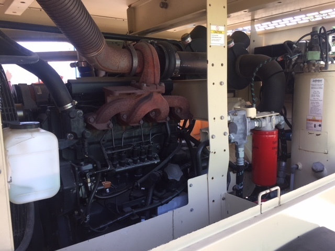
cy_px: 126
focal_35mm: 29
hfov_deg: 61.7
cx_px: 168
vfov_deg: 48.2
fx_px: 281
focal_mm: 4.15
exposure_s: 1/123
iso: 32
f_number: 2.2
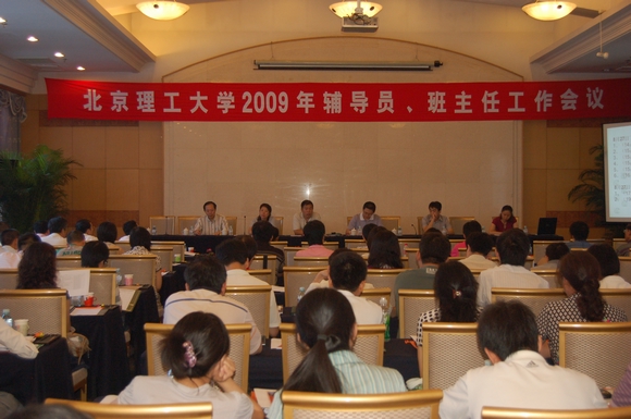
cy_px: 210
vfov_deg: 26.4
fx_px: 893
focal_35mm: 51
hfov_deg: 38.9
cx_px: 316
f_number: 4.5
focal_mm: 34
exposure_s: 1/60
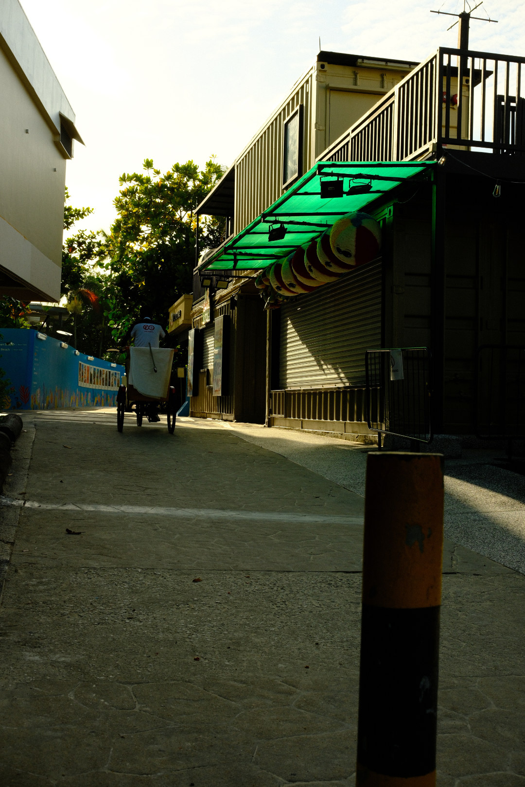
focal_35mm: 41
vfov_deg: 47.4
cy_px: 394
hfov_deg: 32.6
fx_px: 897
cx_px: 262
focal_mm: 27
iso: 320
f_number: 10
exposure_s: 1/340
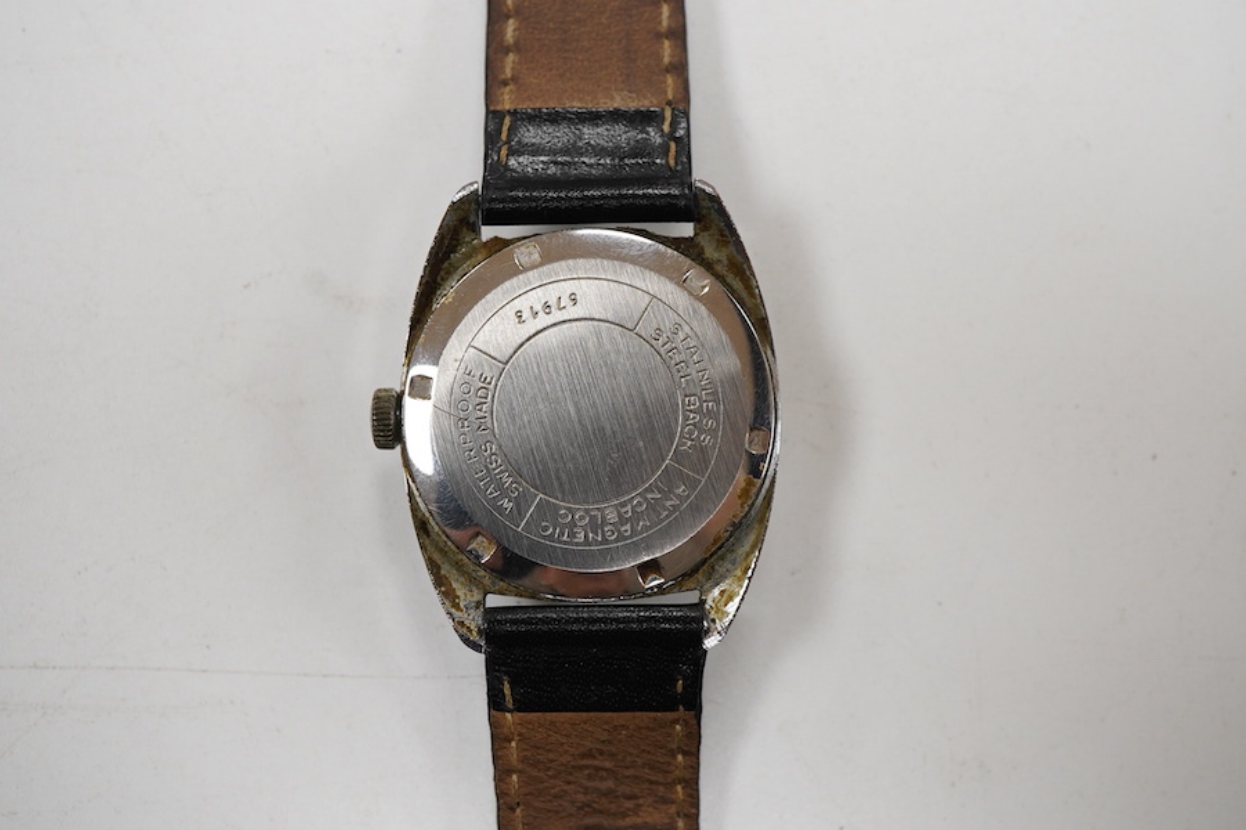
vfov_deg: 29.9
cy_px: 415
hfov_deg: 43.6
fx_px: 1557
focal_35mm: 45
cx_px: 623
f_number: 10
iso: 1250
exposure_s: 1/125
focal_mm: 30
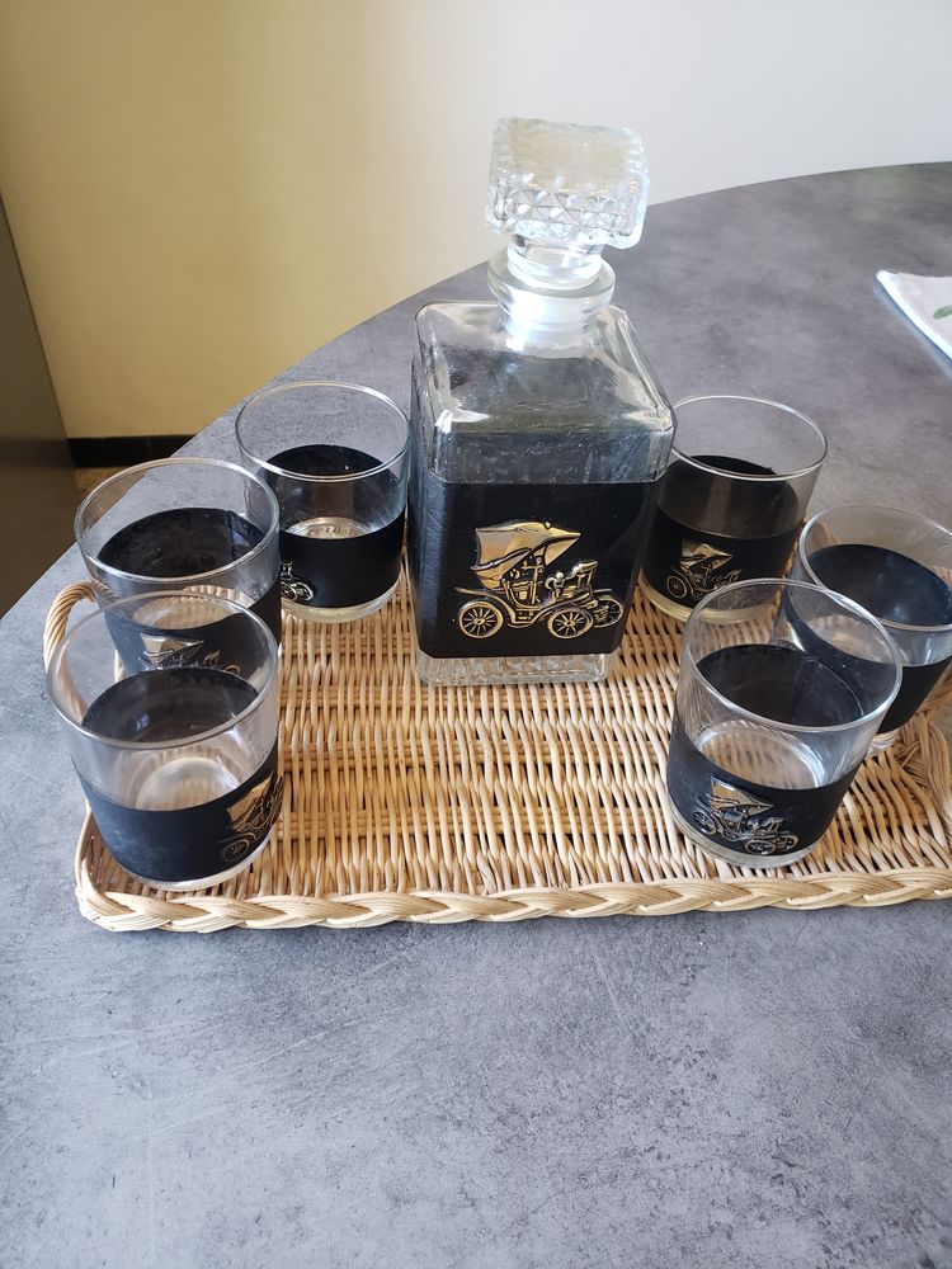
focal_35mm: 26
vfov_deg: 67.3
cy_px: 634
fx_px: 953
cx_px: 476
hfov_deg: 53.1
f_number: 1.5
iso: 250
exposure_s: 1/33
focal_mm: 4.3
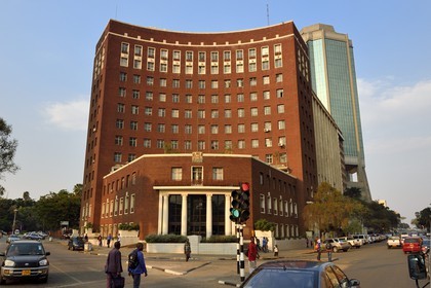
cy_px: 144
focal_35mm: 31
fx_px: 371
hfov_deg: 60.3
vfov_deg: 42.3
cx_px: 216
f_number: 10
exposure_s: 1/500
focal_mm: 31
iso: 800
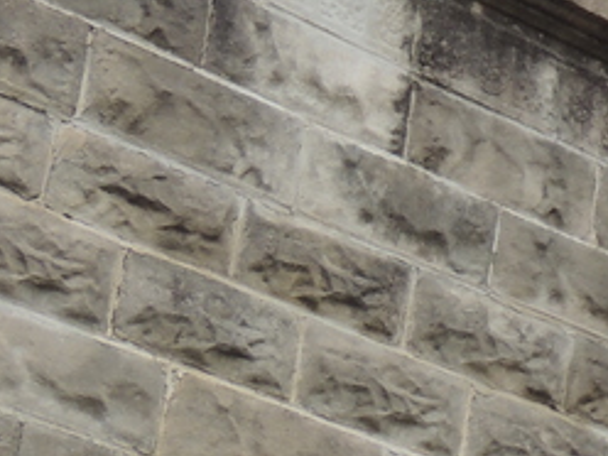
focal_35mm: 243
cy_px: -88
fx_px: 4268
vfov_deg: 6.1
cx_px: 1505
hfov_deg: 7.6
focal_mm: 8.3
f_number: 3.5
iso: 100
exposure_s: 1/160
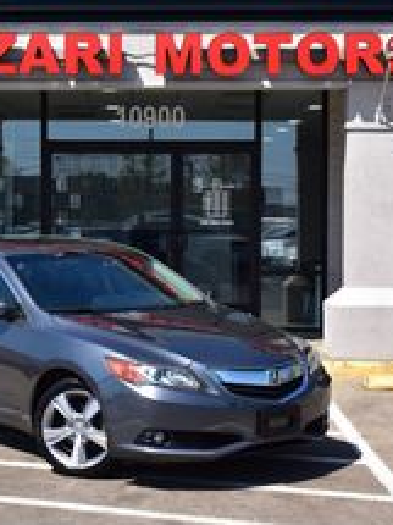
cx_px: 98
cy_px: 247
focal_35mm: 78
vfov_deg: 25.1
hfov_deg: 18.8
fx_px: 1180
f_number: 11
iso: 360
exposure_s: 1/500
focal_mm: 29
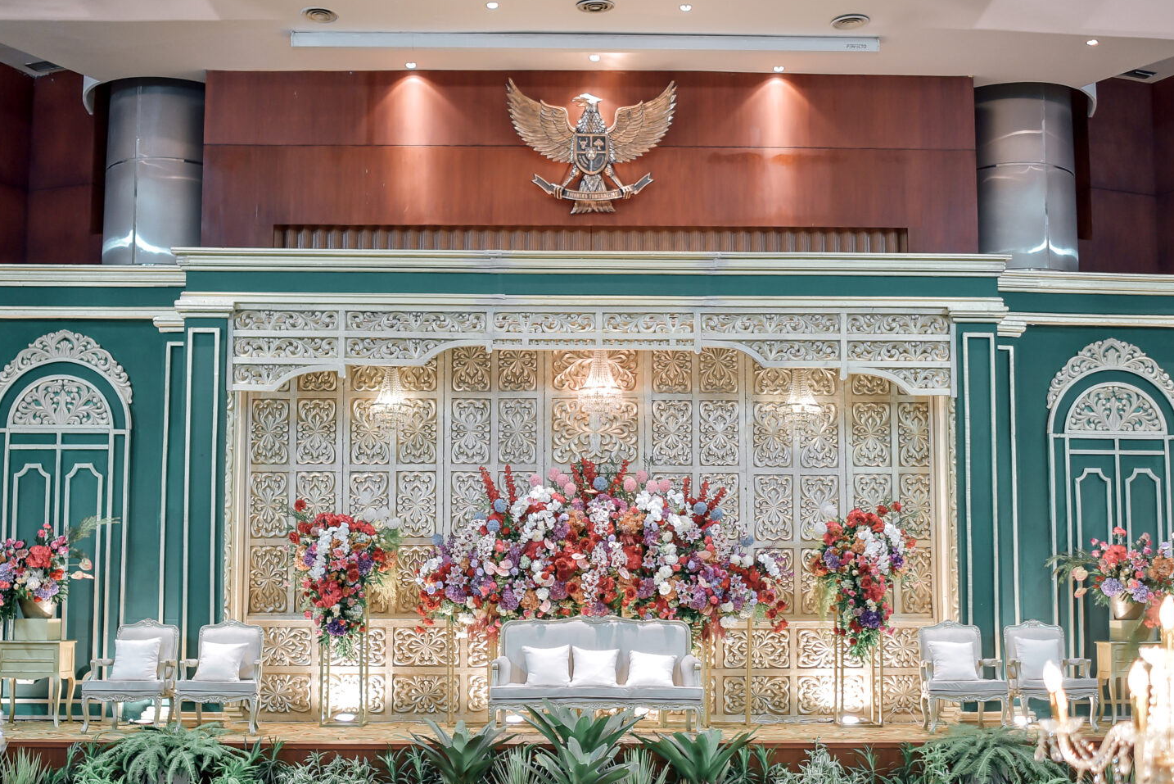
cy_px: 508
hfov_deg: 48.4
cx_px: 594
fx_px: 1305
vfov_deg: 33.2
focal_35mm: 40
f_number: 1.8
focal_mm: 28
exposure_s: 1/125
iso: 500
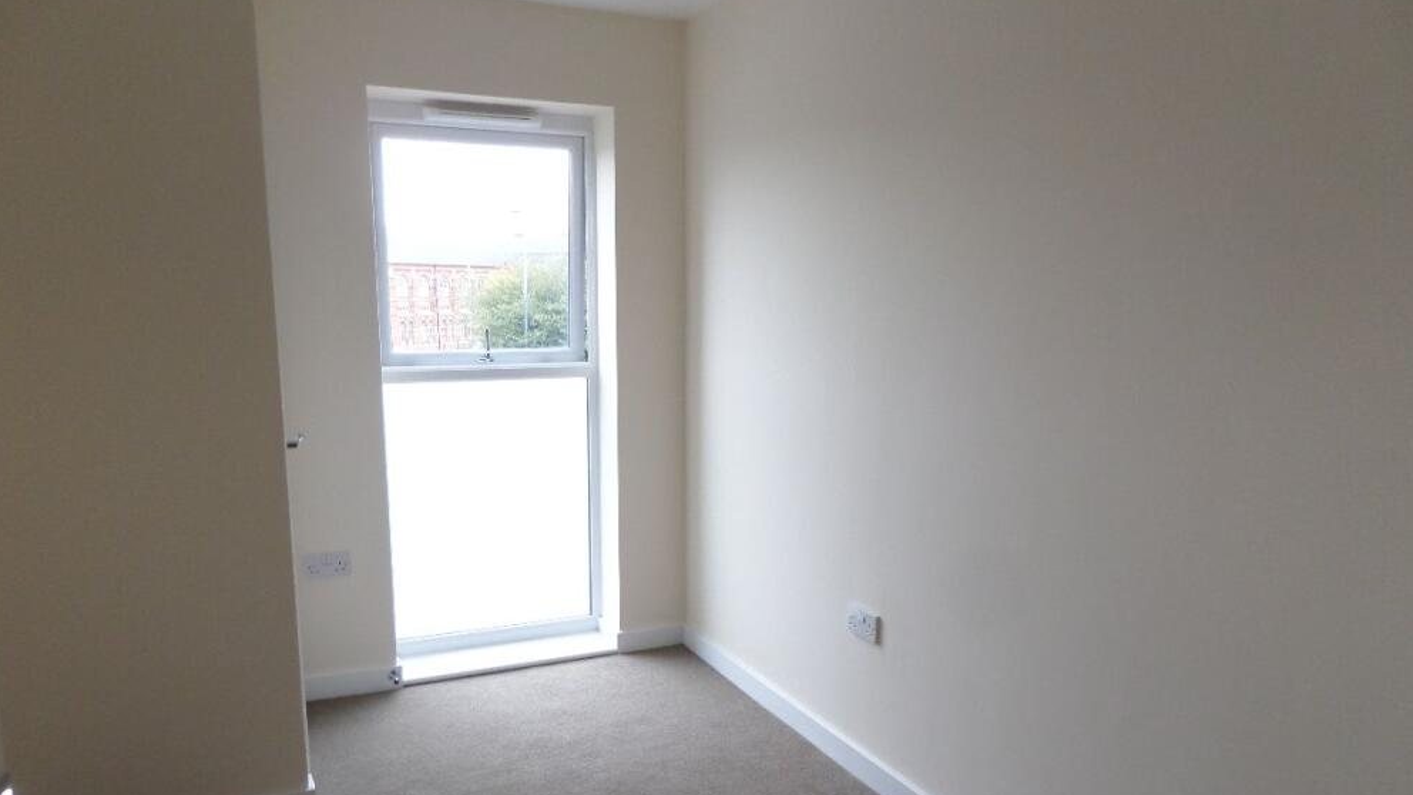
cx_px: 721
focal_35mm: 27
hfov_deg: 69.9
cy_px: 484
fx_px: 1012
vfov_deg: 42.6
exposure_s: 1/30
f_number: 3.1
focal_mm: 4.3
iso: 120
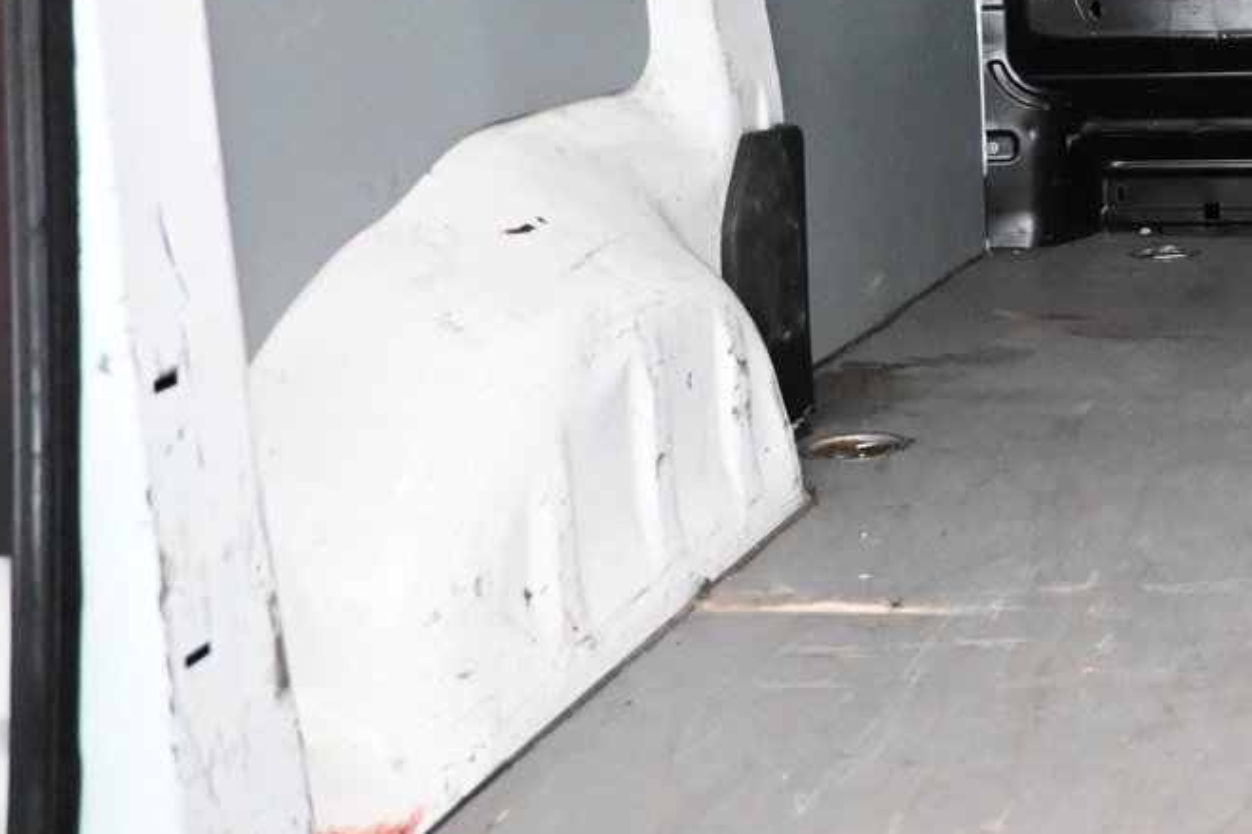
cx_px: 1516
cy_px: 118
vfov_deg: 22.5
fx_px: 2051
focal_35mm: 59
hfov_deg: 29.1
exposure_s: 1/60
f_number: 3.5
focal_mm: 16
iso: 7200
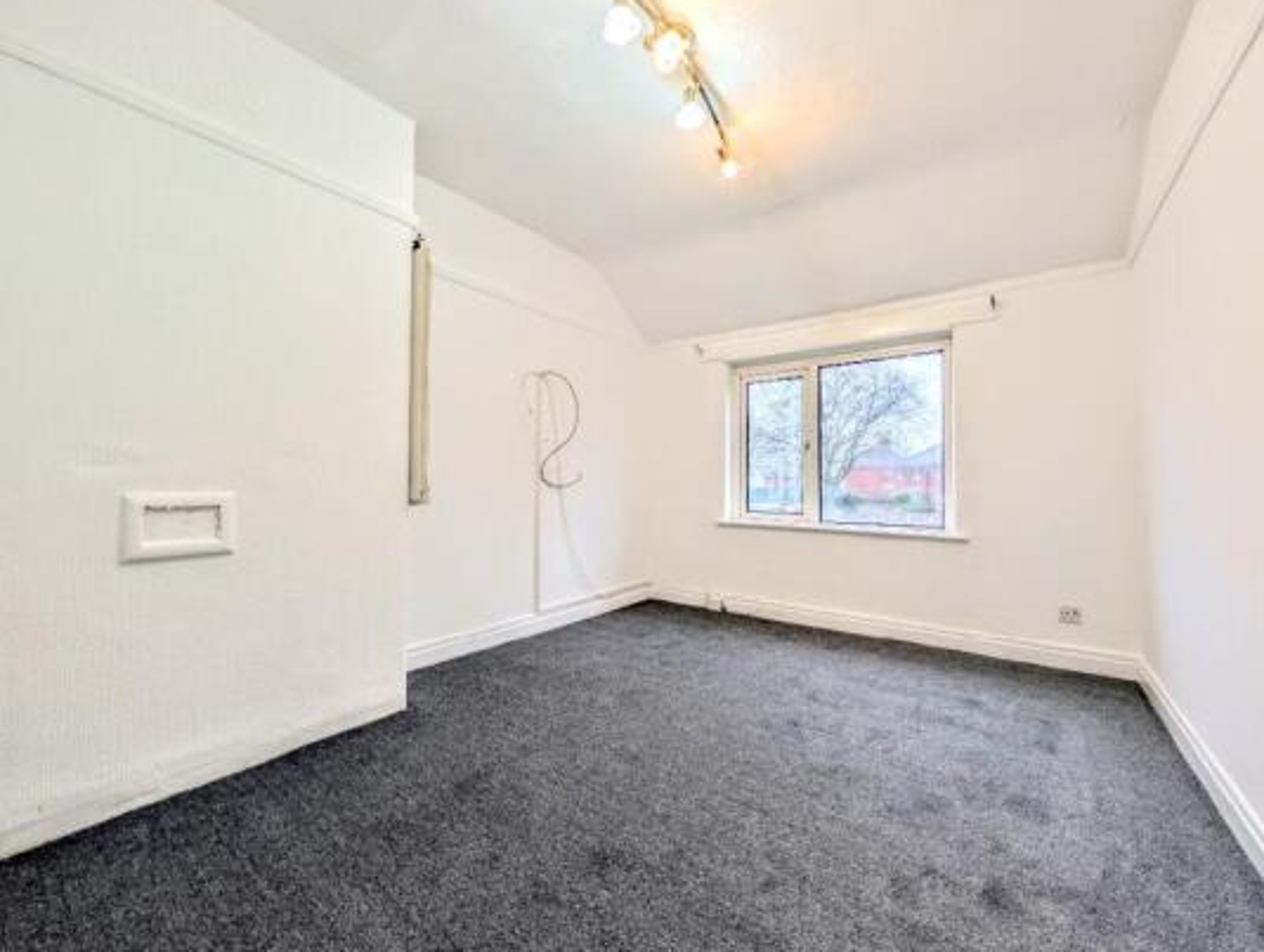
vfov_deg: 90.1
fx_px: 475
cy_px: 467
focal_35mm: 13
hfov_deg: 106.0
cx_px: 610
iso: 57
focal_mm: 2.02
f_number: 1.7
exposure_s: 1/123
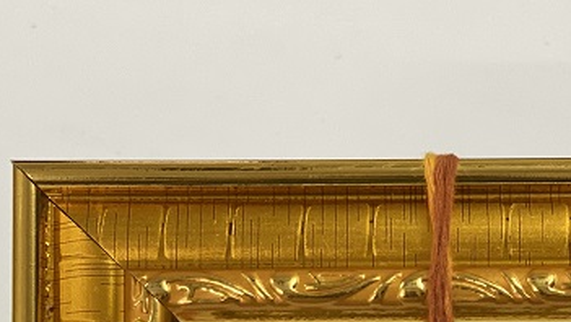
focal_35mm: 129
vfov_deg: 9.1
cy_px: 546
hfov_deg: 16.5
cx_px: 438
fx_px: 1954
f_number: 2
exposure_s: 1/33
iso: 125
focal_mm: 6
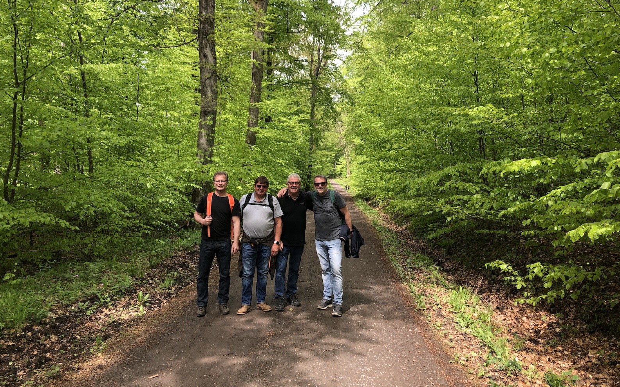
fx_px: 507
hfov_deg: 62.9
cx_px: 313
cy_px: 153
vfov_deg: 41.6
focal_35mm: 30
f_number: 1.8
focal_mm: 3.99
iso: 20
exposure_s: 1/335
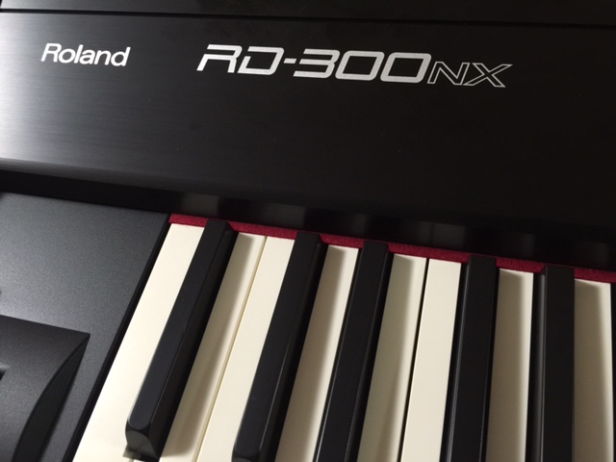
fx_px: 516
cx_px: 308
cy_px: 231
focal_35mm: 29
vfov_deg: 48.2
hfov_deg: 61.7
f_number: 2.2
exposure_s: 1/15
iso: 125
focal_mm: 4.15
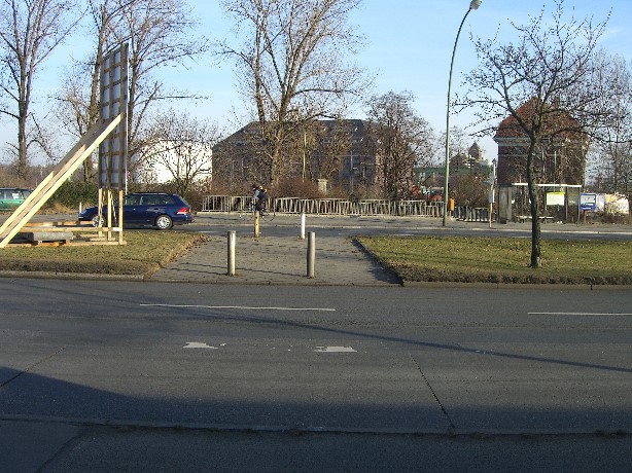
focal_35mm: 38
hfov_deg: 49.0
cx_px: 316
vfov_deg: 37.7
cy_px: 236
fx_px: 694
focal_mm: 7.9
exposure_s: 1/320
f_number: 4
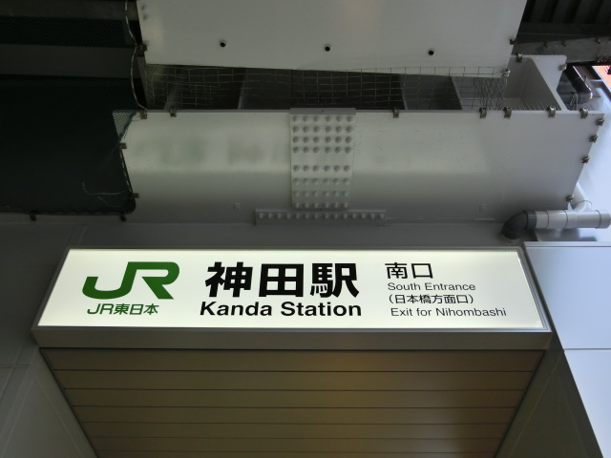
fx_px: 600
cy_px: 229
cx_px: 306
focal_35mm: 34
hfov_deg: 54.0
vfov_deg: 41.8
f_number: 3.9
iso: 125
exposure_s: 1/125
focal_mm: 6
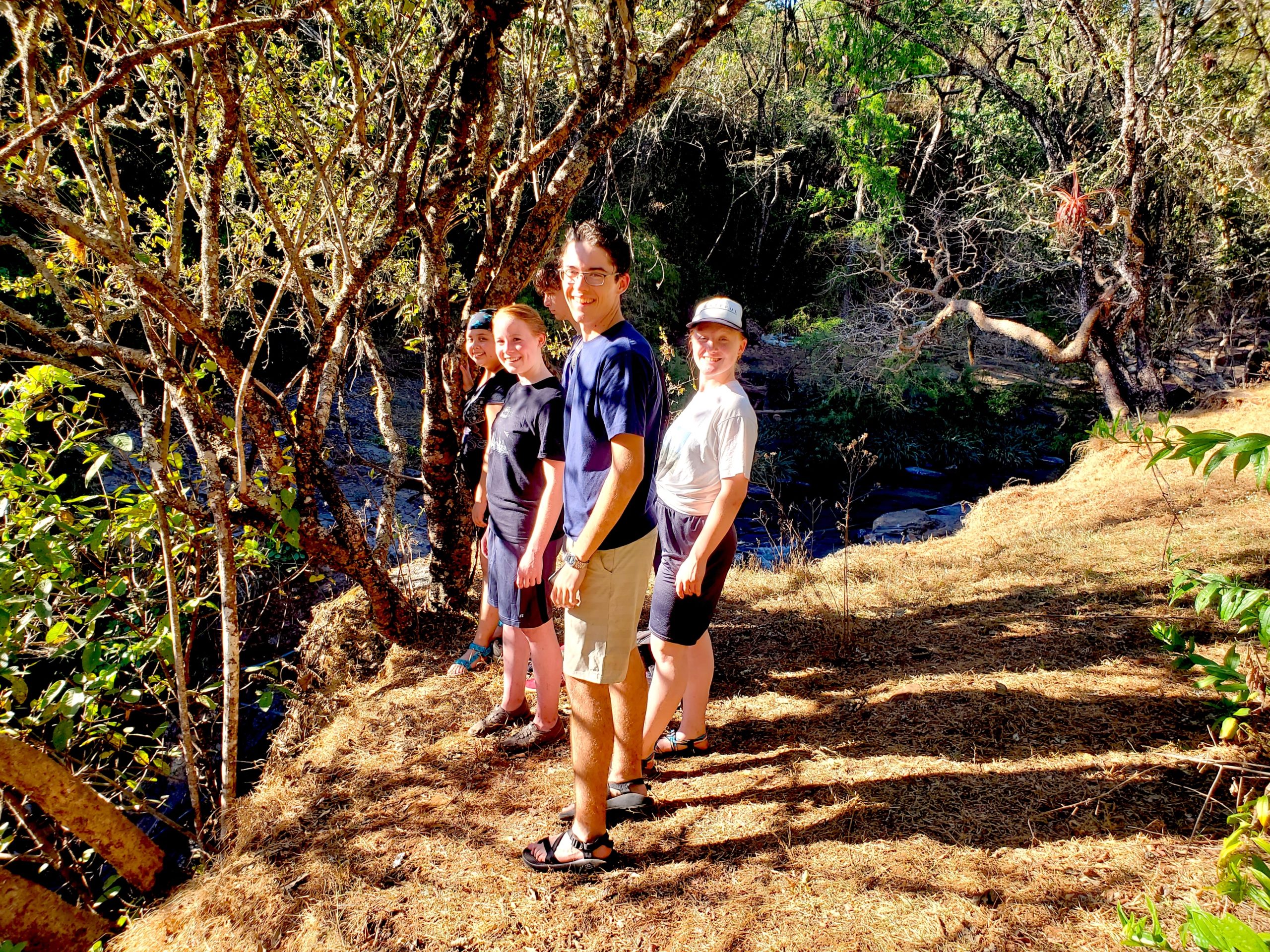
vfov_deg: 53.1
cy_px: 476
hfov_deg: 67.3
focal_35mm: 26
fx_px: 954
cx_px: 635
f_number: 2.4
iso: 50
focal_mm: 4.3
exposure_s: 1/276
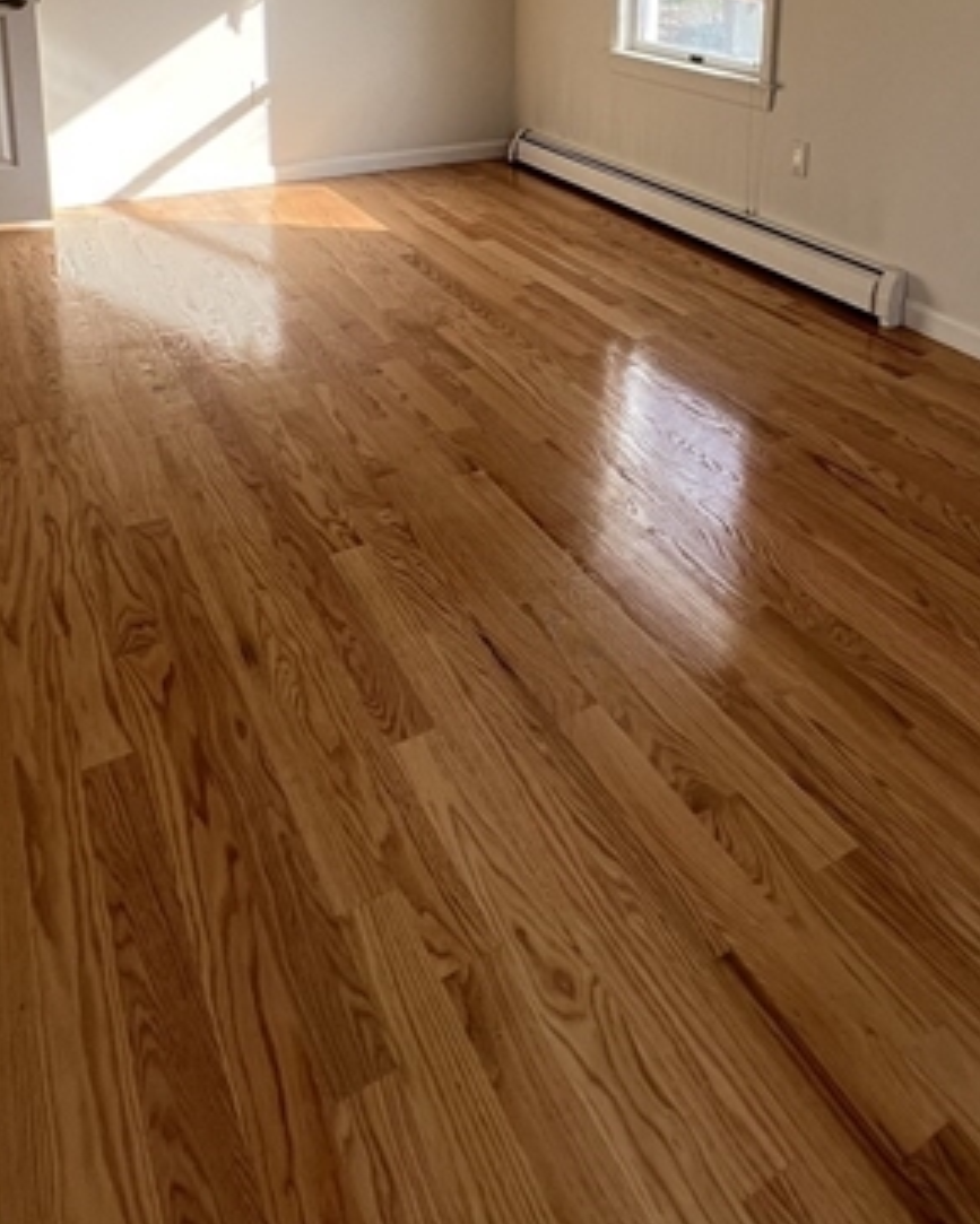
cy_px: 122
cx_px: 553
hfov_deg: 53.1
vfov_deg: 55.5
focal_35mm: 27
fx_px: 978
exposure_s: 1/179
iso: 32
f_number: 1.8
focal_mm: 1.57
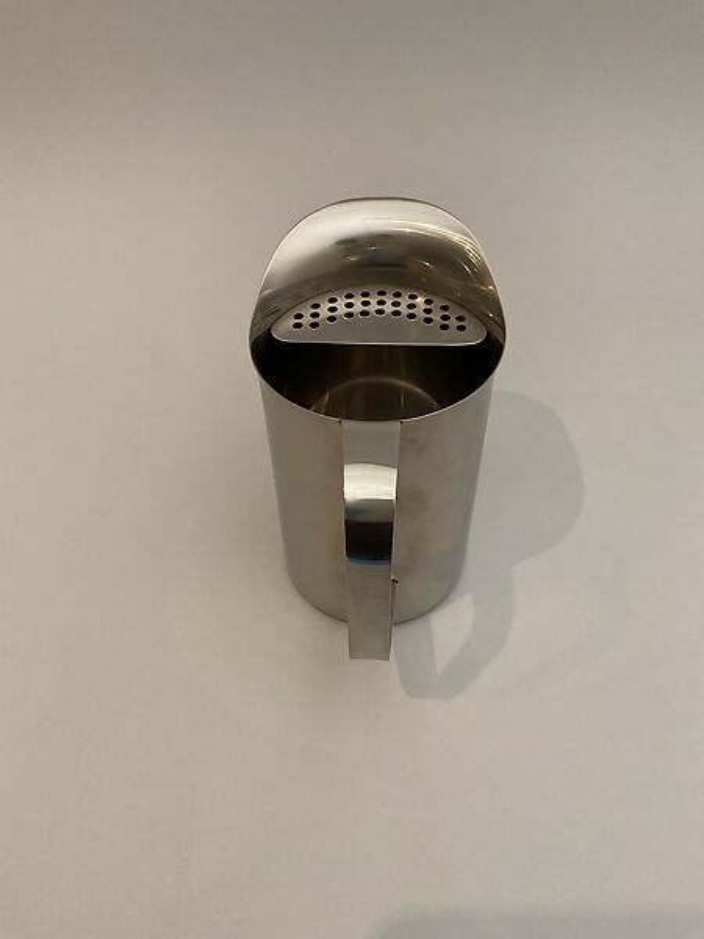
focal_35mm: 29
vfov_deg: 61.7
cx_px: 352
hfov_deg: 48.2
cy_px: 470
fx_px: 786
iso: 160
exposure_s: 1/60
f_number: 1.8
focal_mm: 3
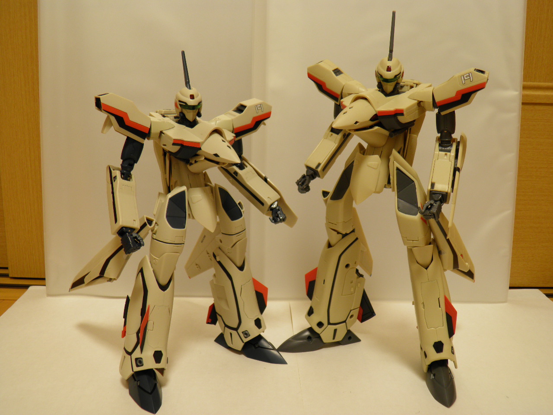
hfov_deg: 52.6
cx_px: 276
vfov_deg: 40.7
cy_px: 208
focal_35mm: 35
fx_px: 559
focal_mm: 6.3
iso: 50
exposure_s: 1/4
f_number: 3.1
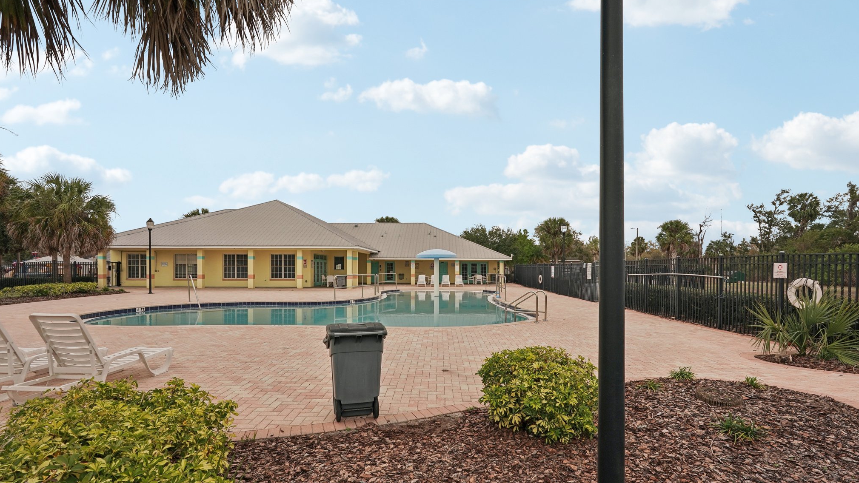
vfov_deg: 63.5
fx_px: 387
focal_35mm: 17
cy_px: 285
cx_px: 434
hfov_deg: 95.9
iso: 400
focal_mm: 16
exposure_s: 1/640
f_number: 8
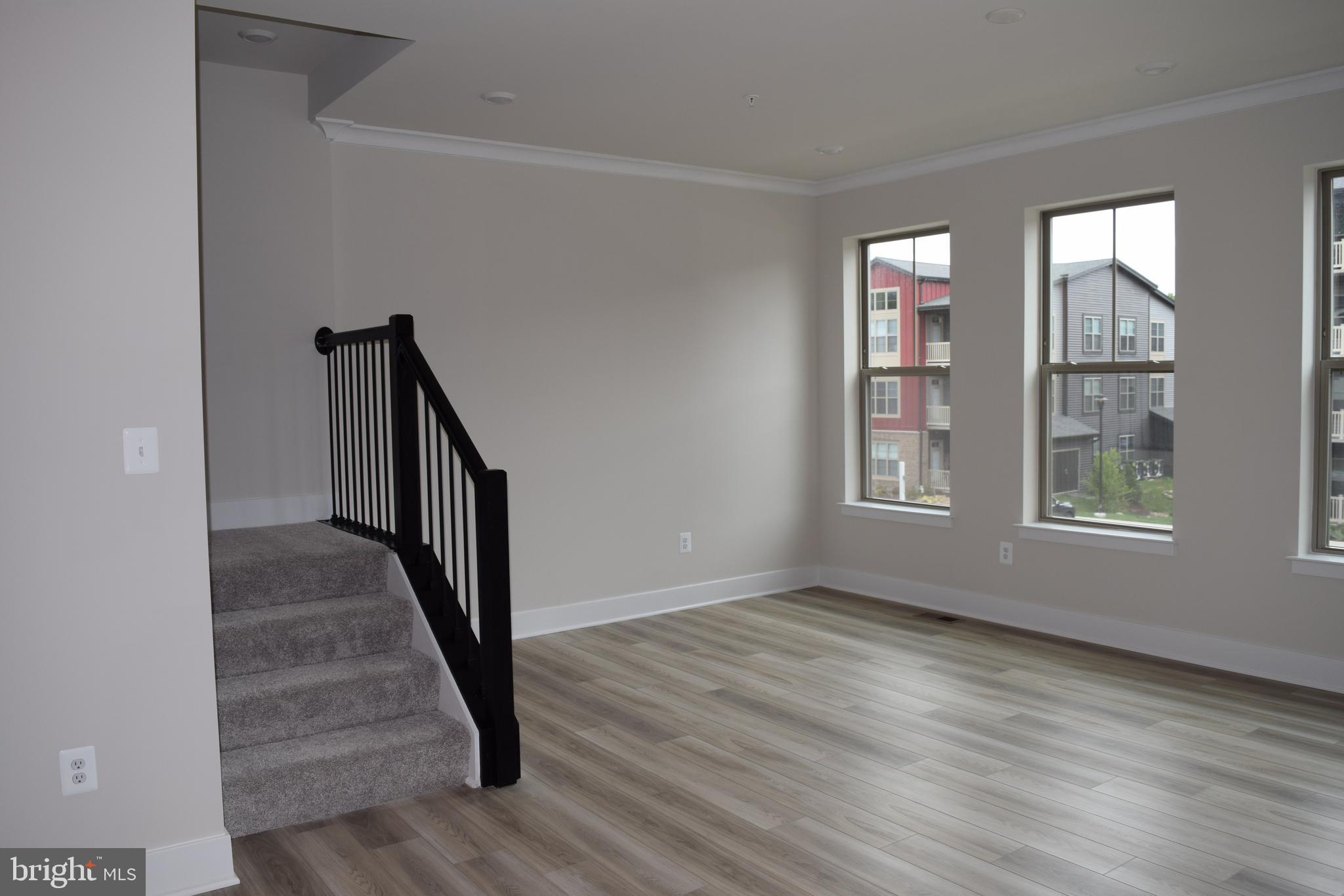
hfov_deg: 67.4
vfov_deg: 47.9
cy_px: 448
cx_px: 672
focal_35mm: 27
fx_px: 1008
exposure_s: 1/125
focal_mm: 18
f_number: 5.6
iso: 220
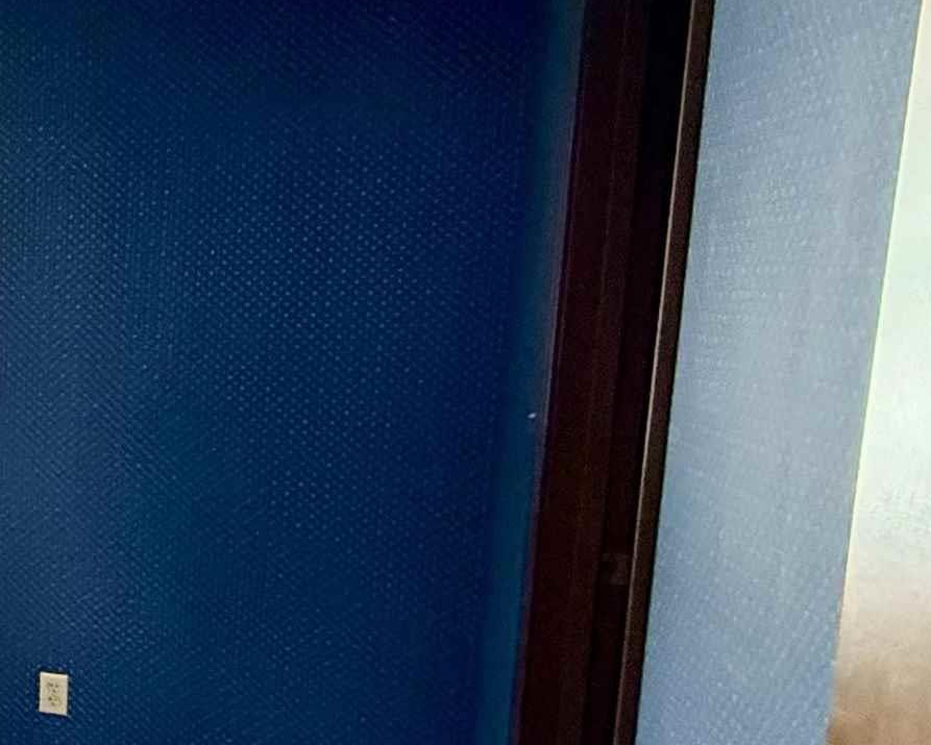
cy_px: 462
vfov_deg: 32.0
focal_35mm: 47
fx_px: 1295
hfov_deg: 24.8
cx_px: -609
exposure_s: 1/67
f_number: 2.2
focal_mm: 2.22
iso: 320
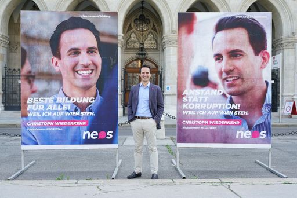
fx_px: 413
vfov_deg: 27.0
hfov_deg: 39.6
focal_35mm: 50
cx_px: 148
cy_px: 99
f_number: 4
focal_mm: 50
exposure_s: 1/100
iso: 100
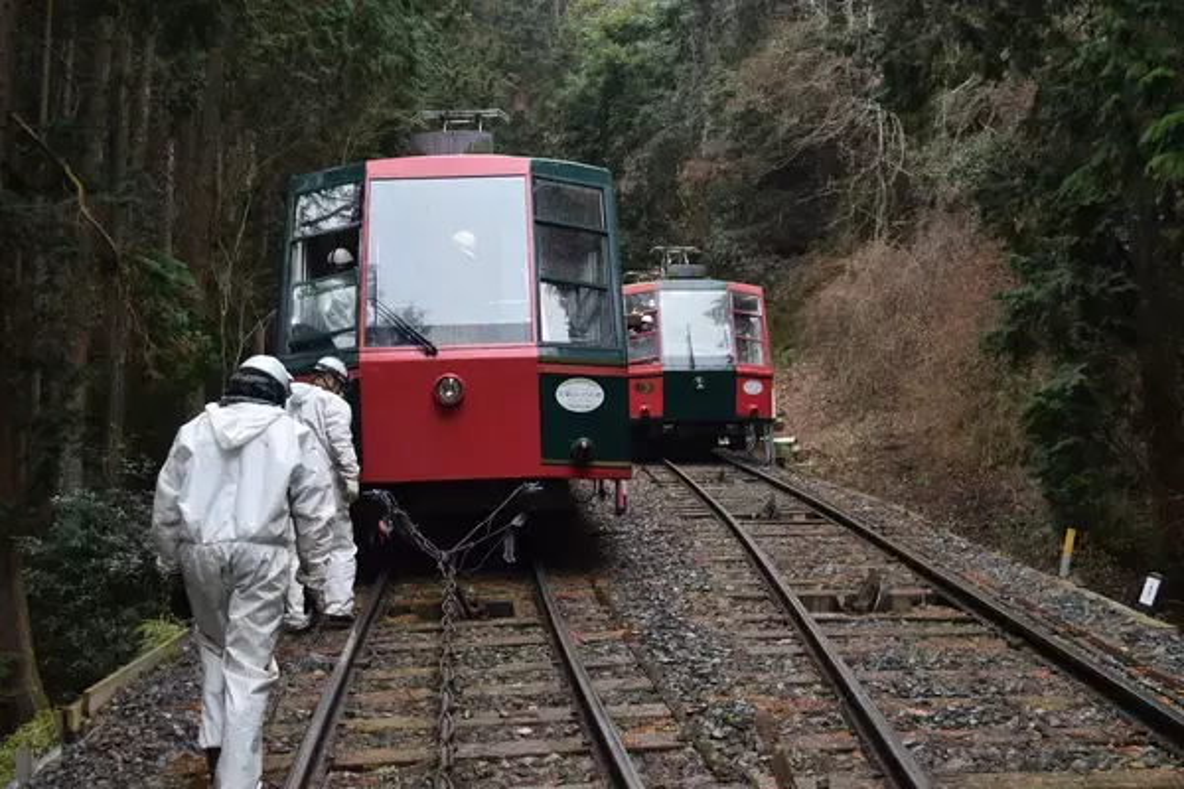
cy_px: 394
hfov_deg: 43.6
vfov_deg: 29.9
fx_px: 1480
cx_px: 592
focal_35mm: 45
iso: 1250
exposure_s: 1/250
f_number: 6.3
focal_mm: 30
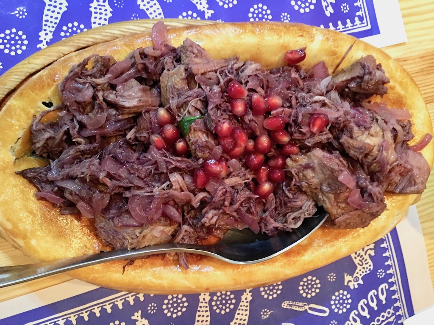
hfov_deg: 61.7
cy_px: 162
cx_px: 217
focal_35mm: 29
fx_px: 364
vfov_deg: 48.2
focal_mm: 4.15
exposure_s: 1/4
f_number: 2.2
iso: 100
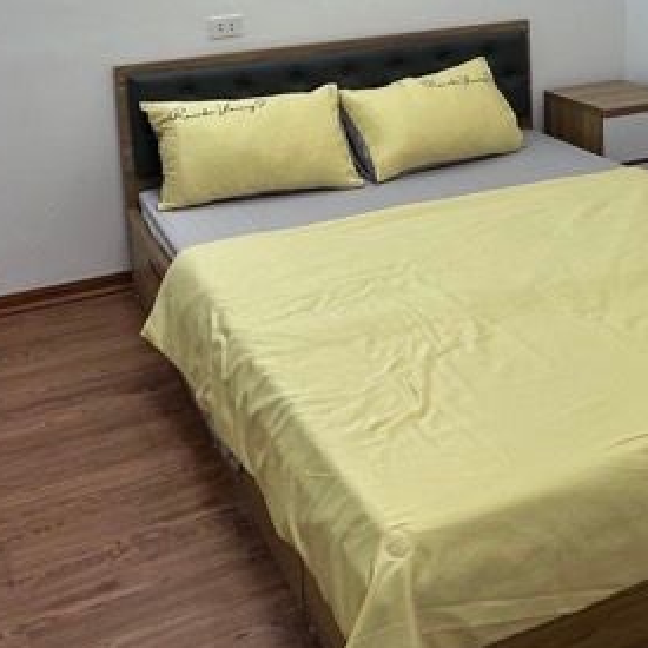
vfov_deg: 34.2
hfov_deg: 36.8
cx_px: 346
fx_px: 974
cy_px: 33
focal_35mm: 46
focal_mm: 2.22
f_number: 2.2
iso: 64
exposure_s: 1/100
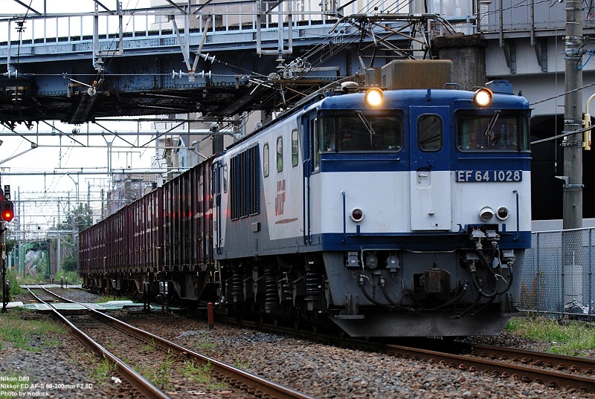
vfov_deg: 11.5
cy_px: 200
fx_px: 1987
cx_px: 298
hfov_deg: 17.0
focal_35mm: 120
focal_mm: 80
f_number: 2.8
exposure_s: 1/125
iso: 400
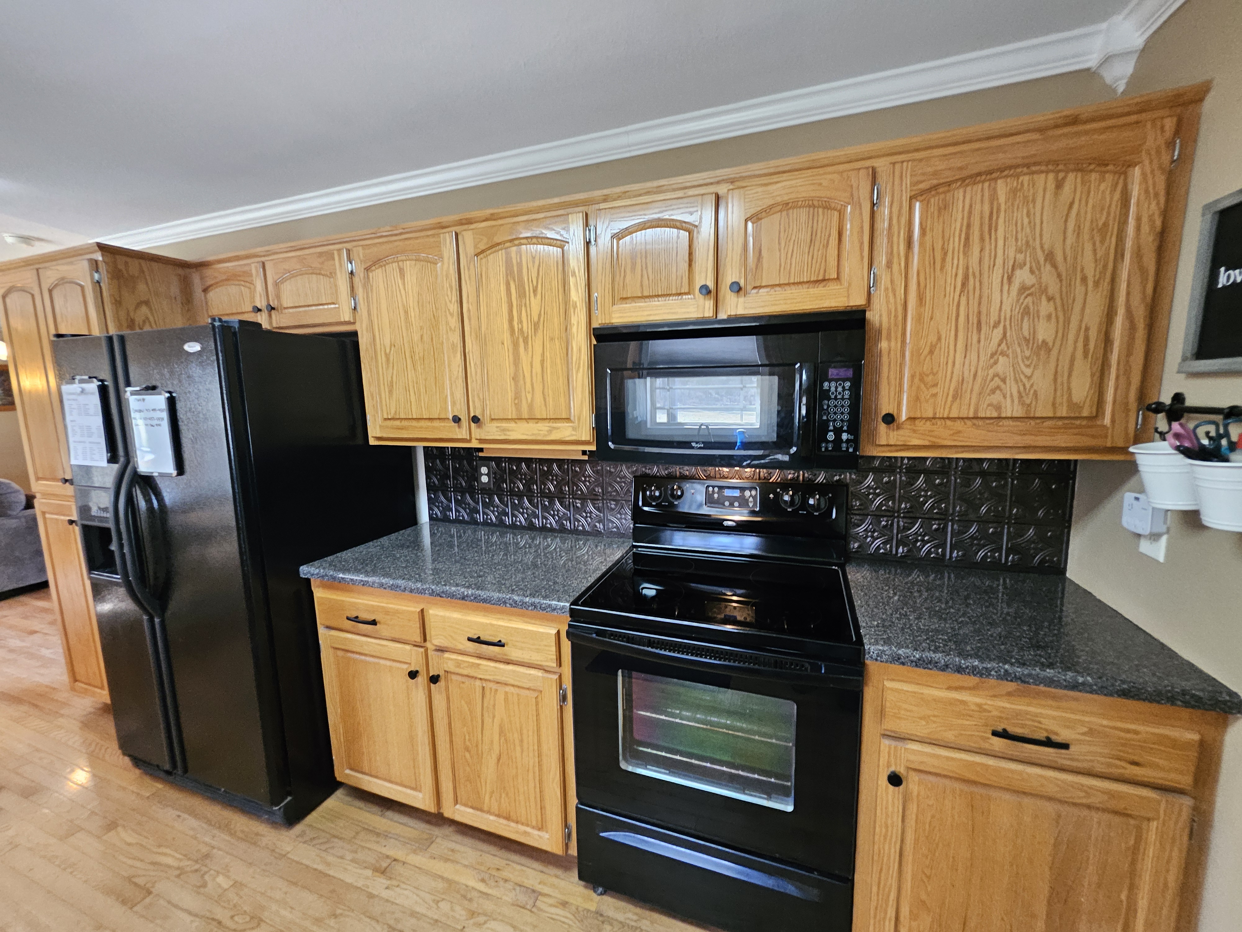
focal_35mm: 13
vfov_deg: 89.9
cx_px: 621
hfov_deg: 106.2
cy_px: 466
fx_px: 466
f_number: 2.2
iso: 320
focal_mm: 1.74
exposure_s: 1/30
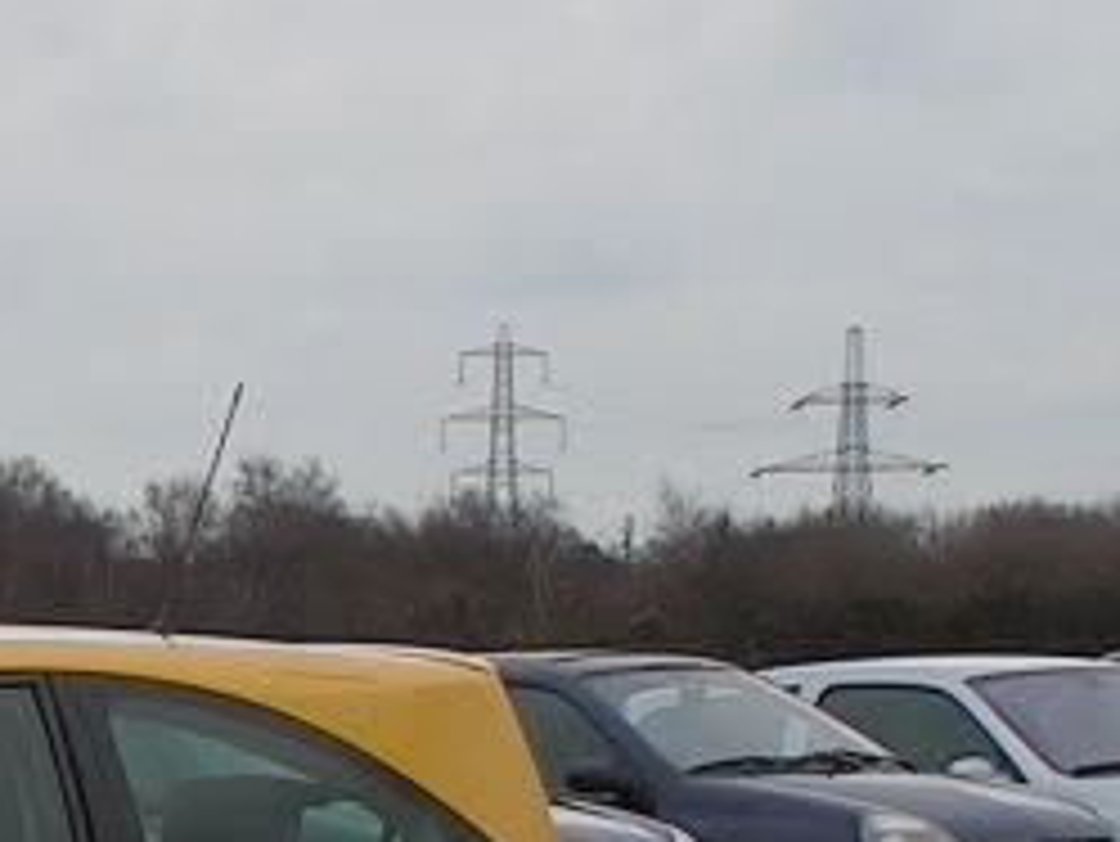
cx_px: -1169
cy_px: 1211
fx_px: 9841
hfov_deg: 6.3
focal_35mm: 304
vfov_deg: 4.9
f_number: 3.3
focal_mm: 12.4
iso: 64
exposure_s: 1/320
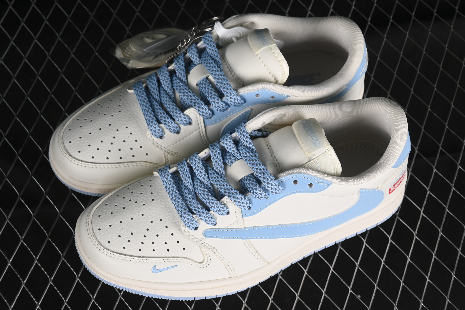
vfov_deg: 18.2
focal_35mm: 75
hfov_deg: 27.0
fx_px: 969
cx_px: 232
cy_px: 155
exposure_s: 1/60
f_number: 8
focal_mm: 50
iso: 160
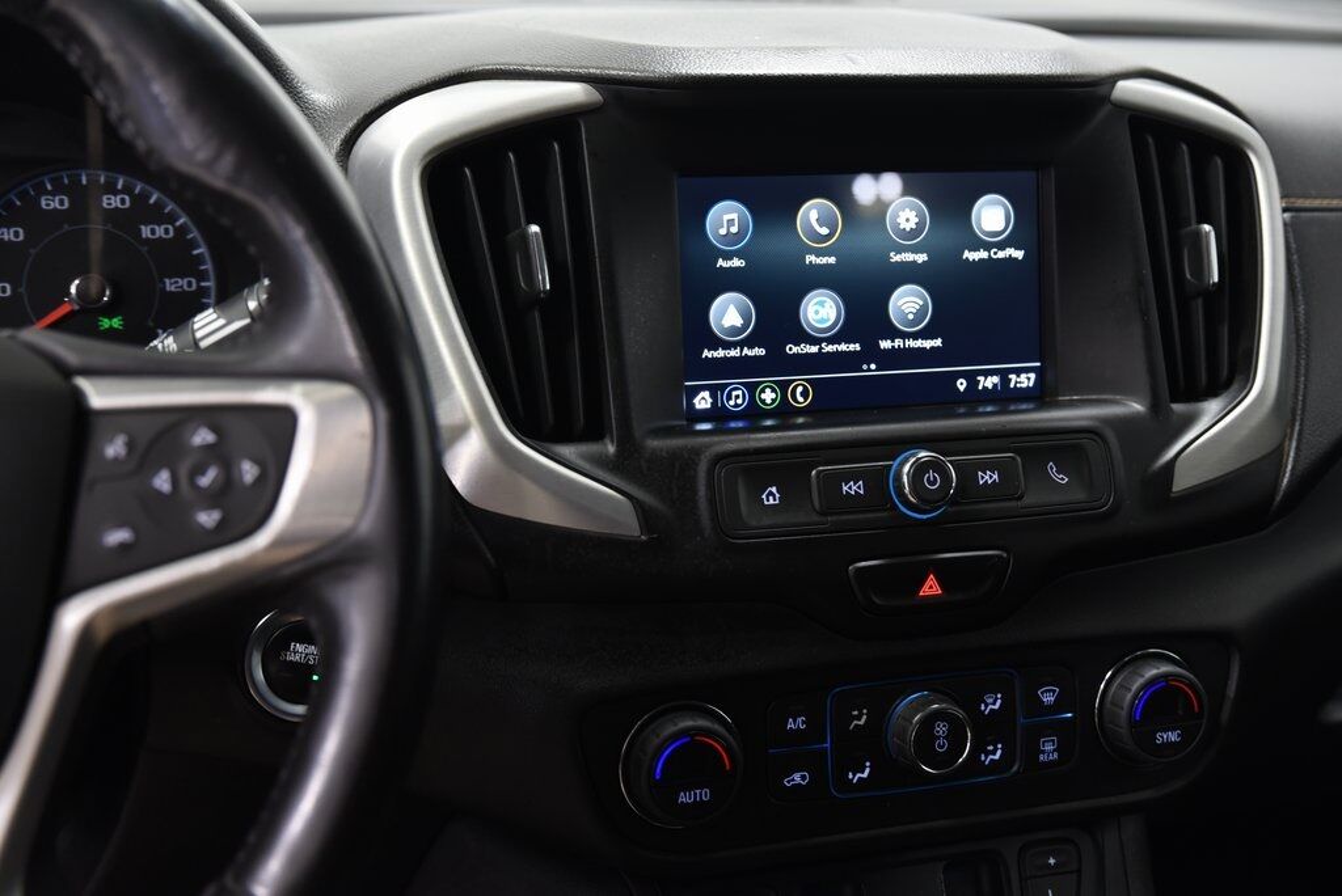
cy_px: 448
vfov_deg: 28.1
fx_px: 1790
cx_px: 671
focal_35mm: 48
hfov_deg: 41.1
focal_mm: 48
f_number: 4.5
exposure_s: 1/20
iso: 1600
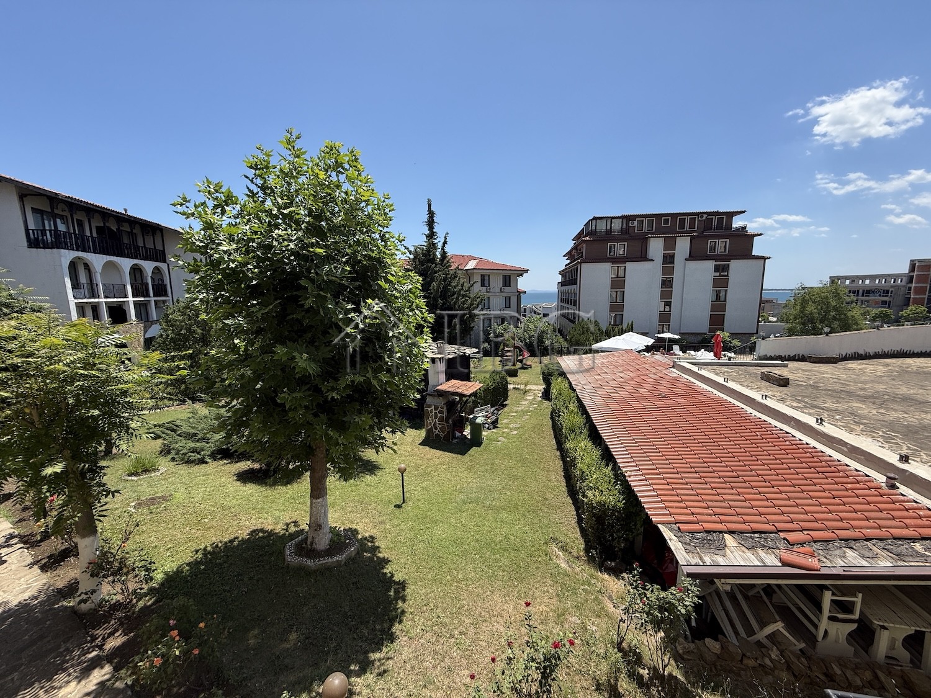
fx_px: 377
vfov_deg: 85.7
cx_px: 466
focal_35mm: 14
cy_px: 349
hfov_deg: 102.1
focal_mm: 2.22
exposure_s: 1/1497
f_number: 2.2
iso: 50
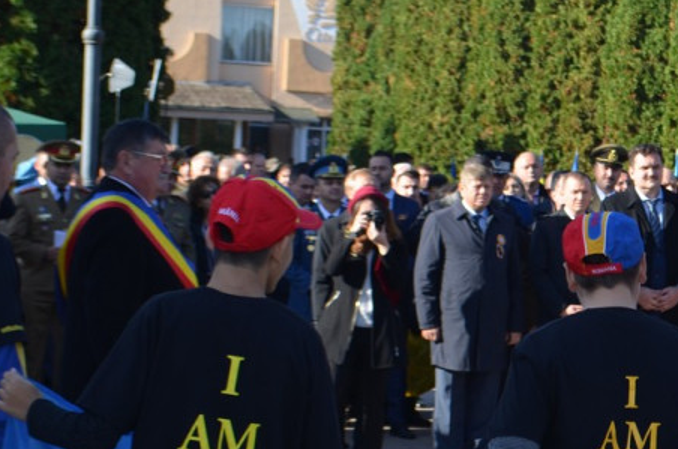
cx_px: 705
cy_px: 287
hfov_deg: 13.9
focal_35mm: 146
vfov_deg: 9.3
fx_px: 2743
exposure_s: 1/200
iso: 100
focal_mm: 44
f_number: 5.6
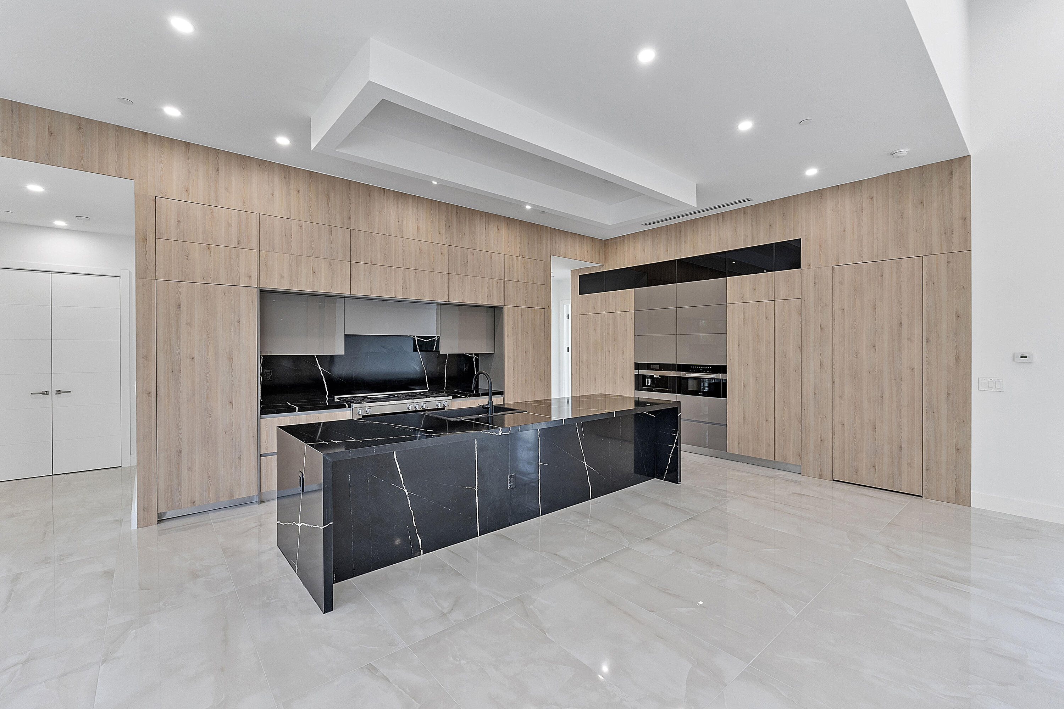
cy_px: 354
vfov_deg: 77.3
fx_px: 443
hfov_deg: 100.4
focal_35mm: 15
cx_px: 532
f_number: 7.1
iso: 250
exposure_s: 1/25
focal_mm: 10
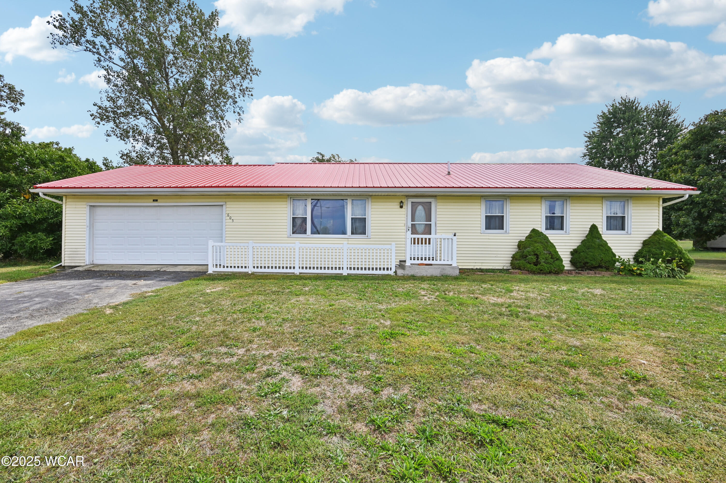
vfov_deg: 81.1
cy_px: 242
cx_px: 363
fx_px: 282
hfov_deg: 104.3
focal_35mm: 14
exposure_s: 1/1500
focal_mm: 14
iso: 400
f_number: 5.6
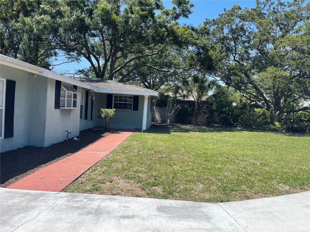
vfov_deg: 53.1
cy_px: 116
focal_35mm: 26
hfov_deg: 67.3
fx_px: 233
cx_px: 155
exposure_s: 1/2083
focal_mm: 5.1
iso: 32
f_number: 1.6
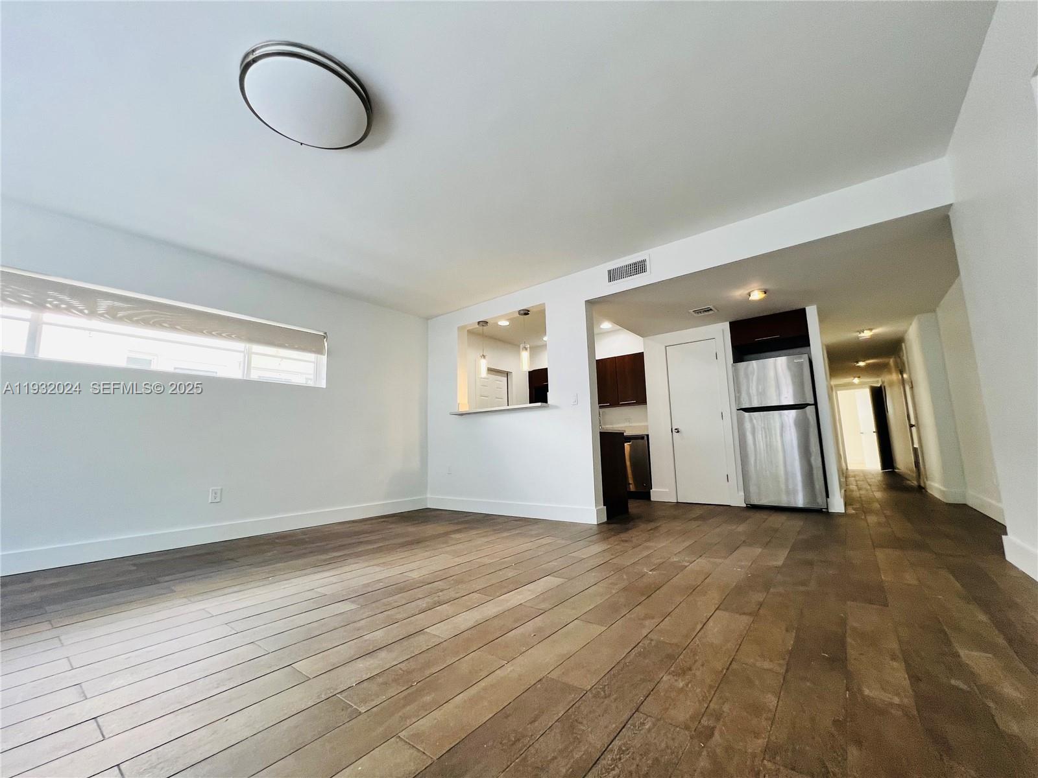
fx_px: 390
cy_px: 389
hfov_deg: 106.2
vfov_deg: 89.9
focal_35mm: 13
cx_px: 519
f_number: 1.8
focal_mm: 1.57
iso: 125
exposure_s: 1/99
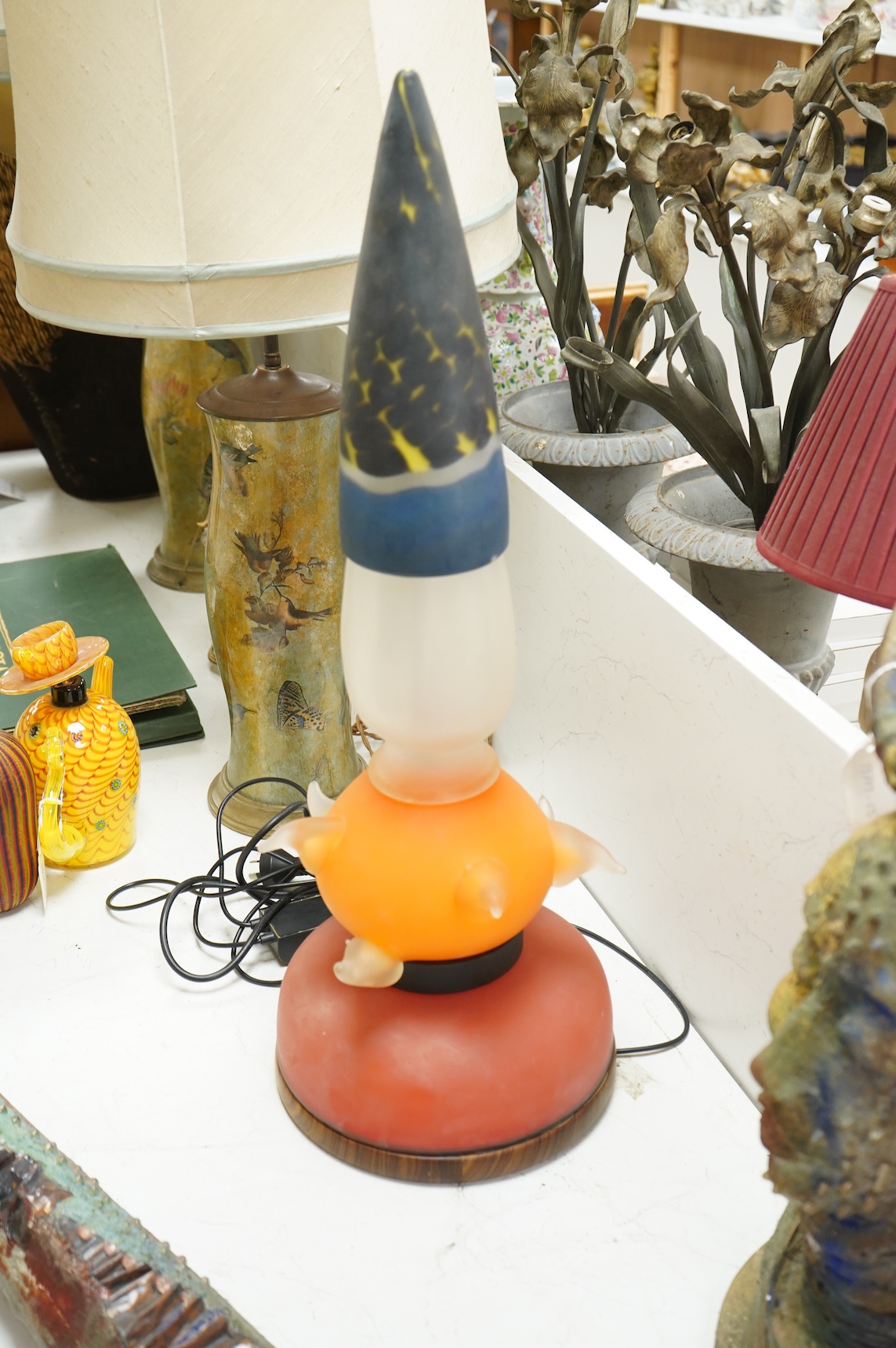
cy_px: 674
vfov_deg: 48.5
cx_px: 448
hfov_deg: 33.3
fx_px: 1496
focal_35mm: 40
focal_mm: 40
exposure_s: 1/100
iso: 2500
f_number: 5
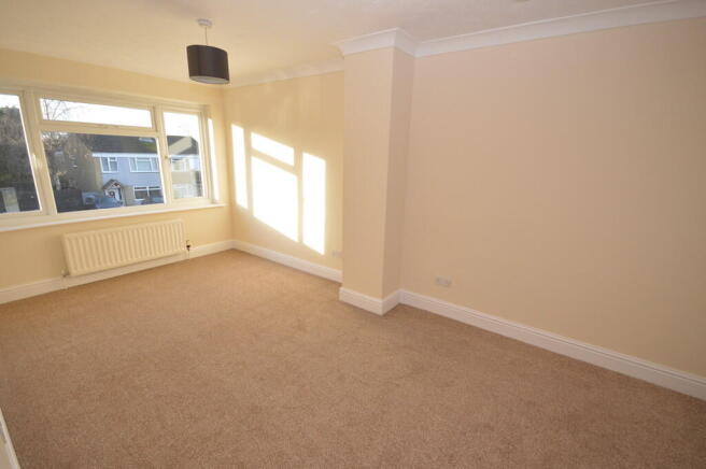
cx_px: 353
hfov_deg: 100.4
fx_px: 294
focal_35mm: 15
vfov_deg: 77.2
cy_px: 234
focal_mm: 10
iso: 360
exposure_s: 1/125
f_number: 5.6
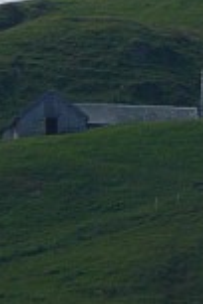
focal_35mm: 2282
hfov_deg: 0.6
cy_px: -145
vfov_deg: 0.9
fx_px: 19300
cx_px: 649
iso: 100
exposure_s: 1/500
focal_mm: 88.8
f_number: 7.1
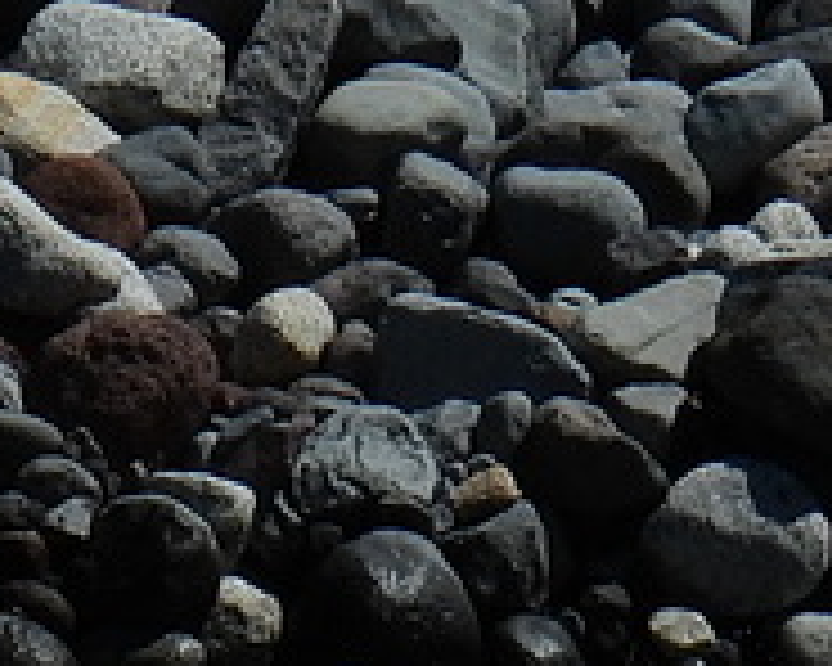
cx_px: -598
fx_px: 53212
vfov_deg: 0.7
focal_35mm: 2161
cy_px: 2146
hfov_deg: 0.9
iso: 100
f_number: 5
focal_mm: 57.1
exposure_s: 1/2000
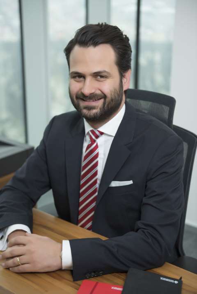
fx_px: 508
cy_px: 147
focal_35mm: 62
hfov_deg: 21.9
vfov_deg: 32.4
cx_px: 98
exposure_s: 1/125
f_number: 3.2
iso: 250
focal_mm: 62
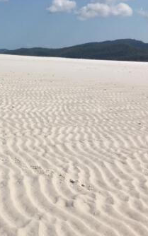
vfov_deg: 43.5
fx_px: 297
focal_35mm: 46
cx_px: 0
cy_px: 120
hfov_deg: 26.5
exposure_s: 1/4525
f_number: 2.2
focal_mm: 4.15
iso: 25
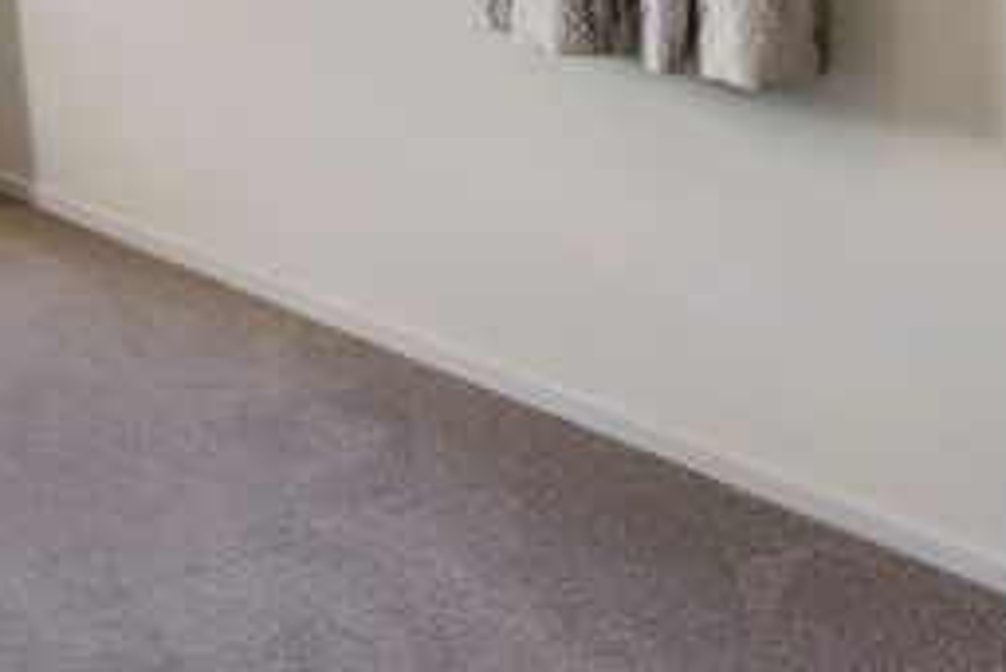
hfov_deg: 27.5
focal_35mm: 54
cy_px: -208
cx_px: -444
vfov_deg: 22.4
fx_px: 1510
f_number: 11
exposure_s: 1/6
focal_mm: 12
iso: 200
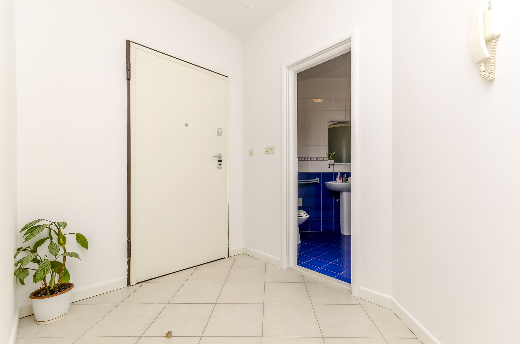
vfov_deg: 77.1
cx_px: 260
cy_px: 172
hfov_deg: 100.5
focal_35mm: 15
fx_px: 216
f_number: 10
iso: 250
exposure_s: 1/80
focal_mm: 10
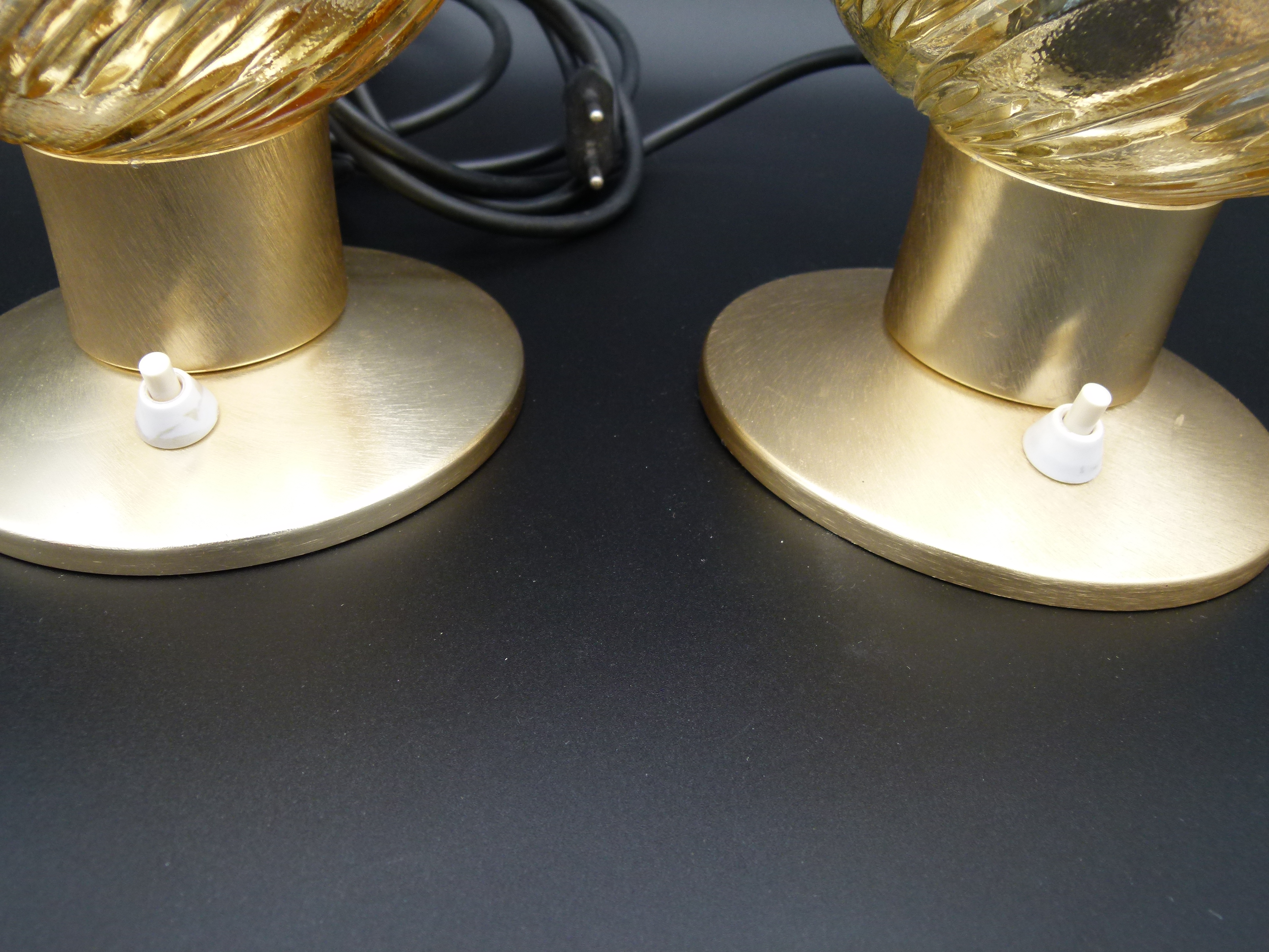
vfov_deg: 38.7
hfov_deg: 50.1
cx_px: 634
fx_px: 1356
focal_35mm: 37
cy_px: 476
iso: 125
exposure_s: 1/60
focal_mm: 6.7
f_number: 3.1
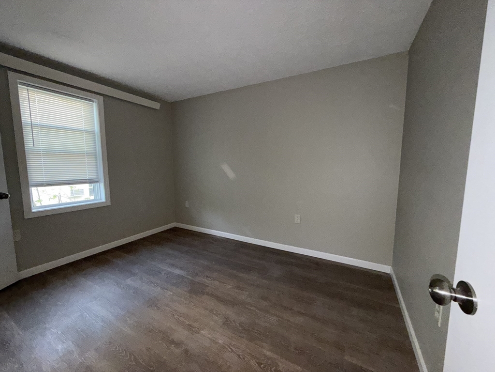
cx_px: 248
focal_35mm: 14
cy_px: 186
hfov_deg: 102.1
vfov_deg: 85.7
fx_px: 200
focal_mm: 2.22
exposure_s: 1/60
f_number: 2.2
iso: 500
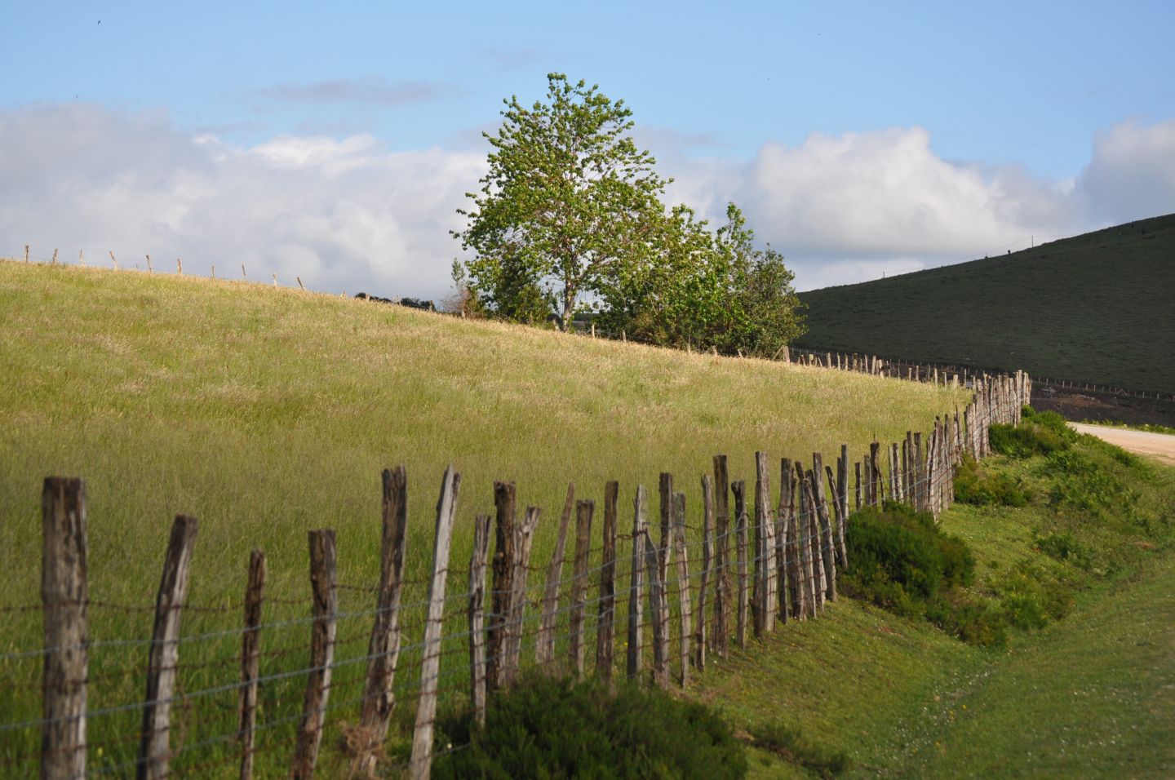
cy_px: 390
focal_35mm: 98
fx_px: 3178
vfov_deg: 14.0
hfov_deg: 20.9
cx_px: 588
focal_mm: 65
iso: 400
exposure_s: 1/1600
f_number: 7.1
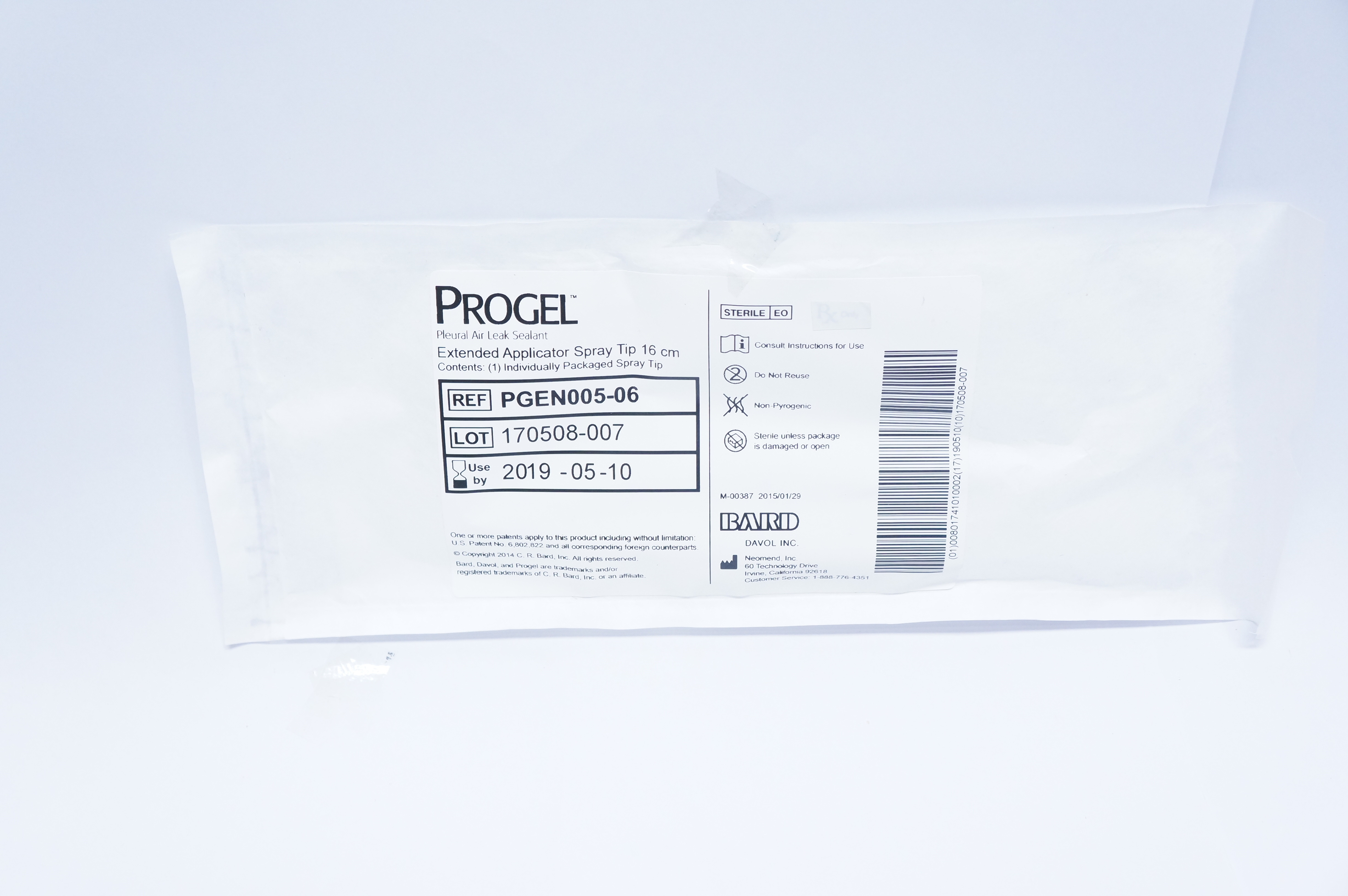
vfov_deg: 39.9
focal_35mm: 33
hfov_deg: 57.3
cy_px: 448
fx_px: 1234
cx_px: 674
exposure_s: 1/160
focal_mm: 22
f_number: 4.5
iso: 1600
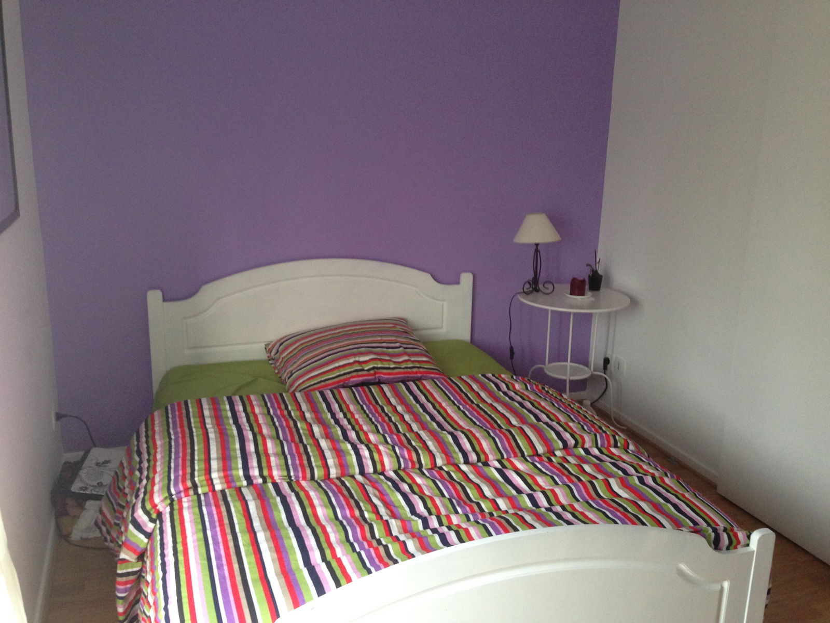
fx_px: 791
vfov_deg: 42.9
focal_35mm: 33
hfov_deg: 55.4
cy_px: 312
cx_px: 415
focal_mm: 4.12
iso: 160
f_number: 2.4
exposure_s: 1/20
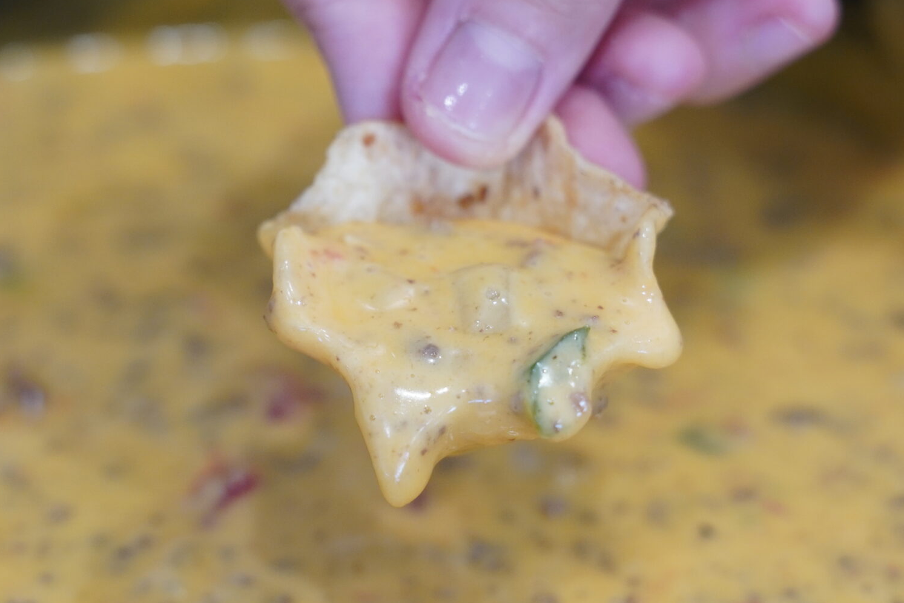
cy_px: 324
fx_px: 2719
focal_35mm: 108
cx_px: 449
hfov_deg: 18.9
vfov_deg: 12.7
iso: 640
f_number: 2.8
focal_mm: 42.1
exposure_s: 1/80
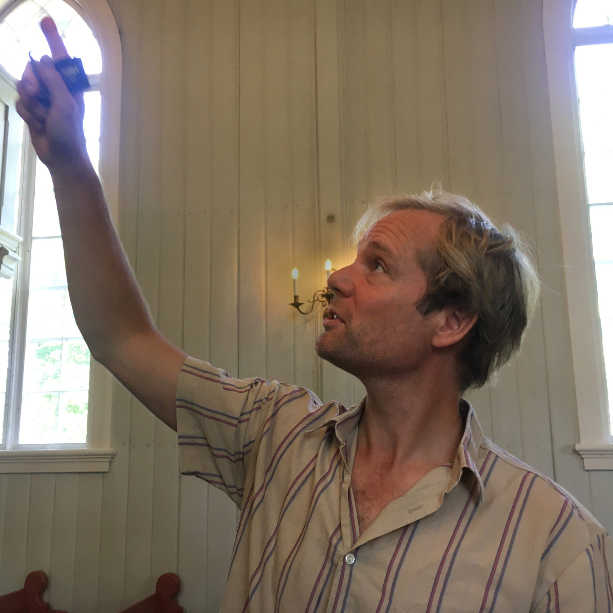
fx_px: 701
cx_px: 295
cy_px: 313
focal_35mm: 35
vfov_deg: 47.2
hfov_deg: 47.2
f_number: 2.2
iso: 80
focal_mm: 4.15
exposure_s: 1/33
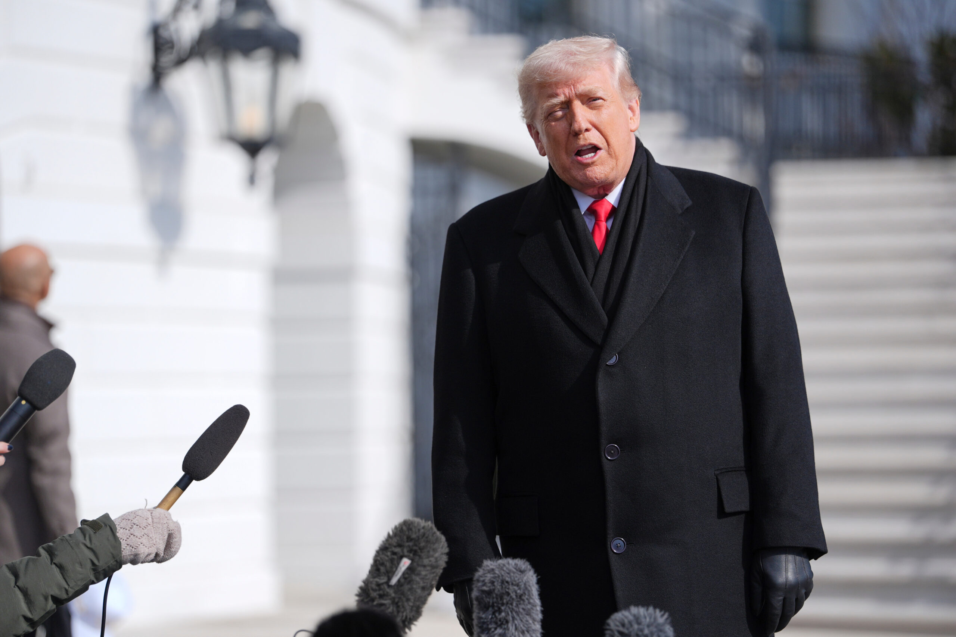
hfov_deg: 16.9
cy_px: 318
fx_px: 3213
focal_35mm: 121
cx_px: 478
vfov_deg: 11.3
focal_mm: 121
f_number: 2.2
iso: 200
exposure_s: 1/10000
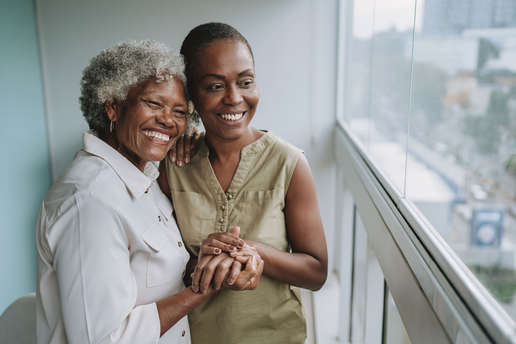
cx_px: 258
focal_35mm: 35
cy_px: 172
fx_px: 502
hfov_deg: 54.4
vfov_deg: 37.9
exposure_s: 1/1000
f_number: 2
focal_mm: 35
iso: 320
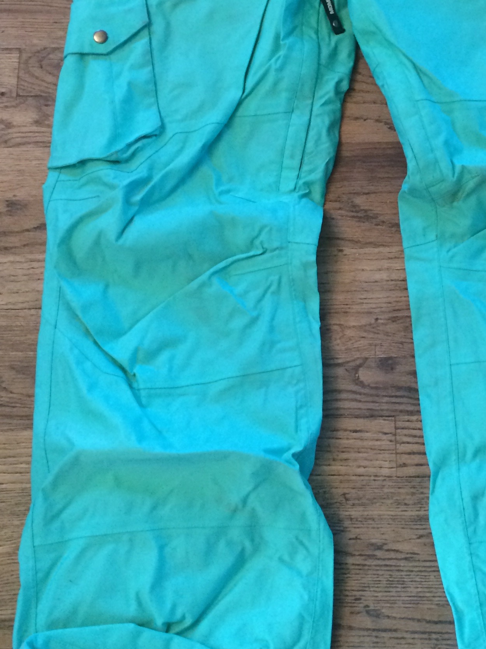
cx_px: 352
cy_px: 206
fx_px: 1067
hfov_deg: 25.4
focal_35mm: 57
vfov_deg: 33.4
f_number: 2.2
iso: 250
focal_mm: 4.15
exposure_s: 1/30
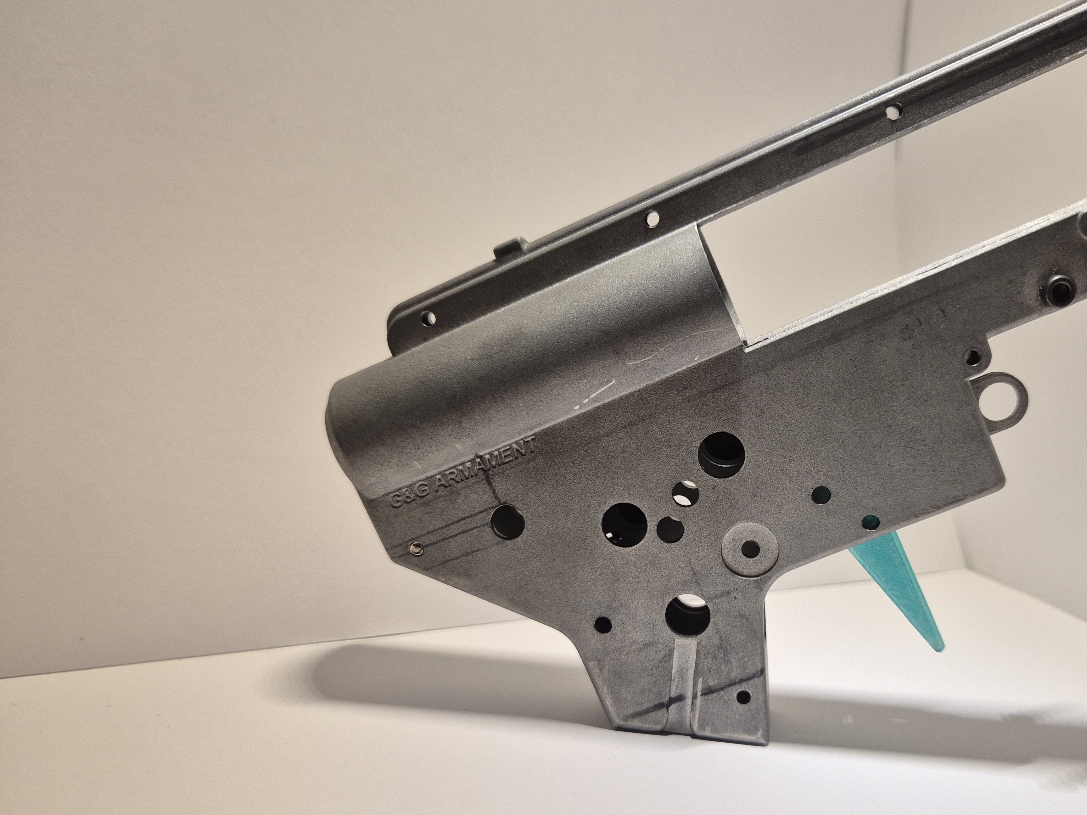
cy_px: 480
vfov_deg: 46.6
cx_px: 705
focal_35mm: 30
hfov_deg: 58.9
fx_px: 942
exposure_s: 1/180
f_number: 1.8
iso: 250
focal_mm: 5.4
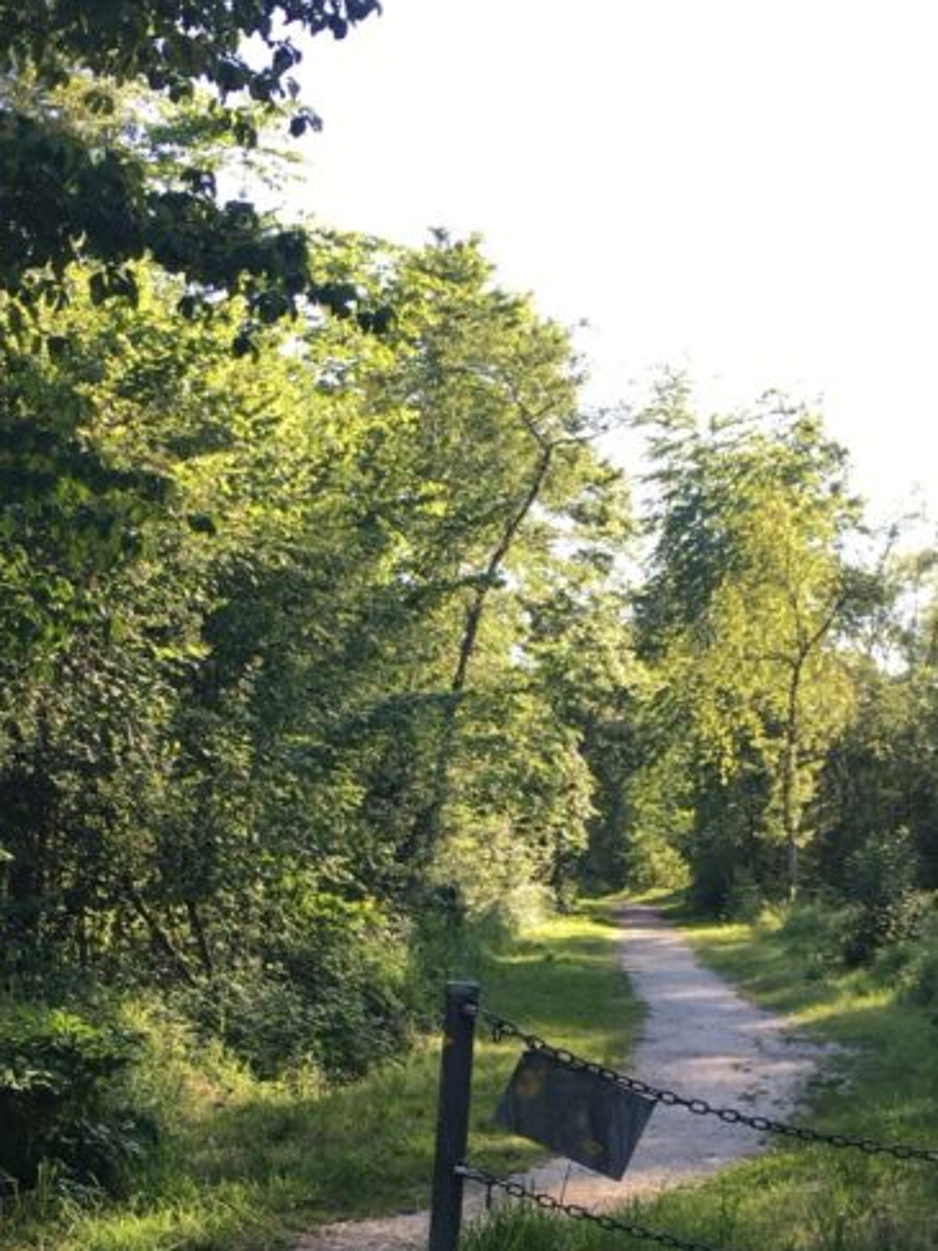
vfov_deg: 31.3
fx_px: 2205
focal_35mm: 61
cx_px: 427
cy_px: 889
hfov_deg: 24.0
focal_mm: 4.15
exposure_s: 1/232
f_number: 2.2
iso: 25
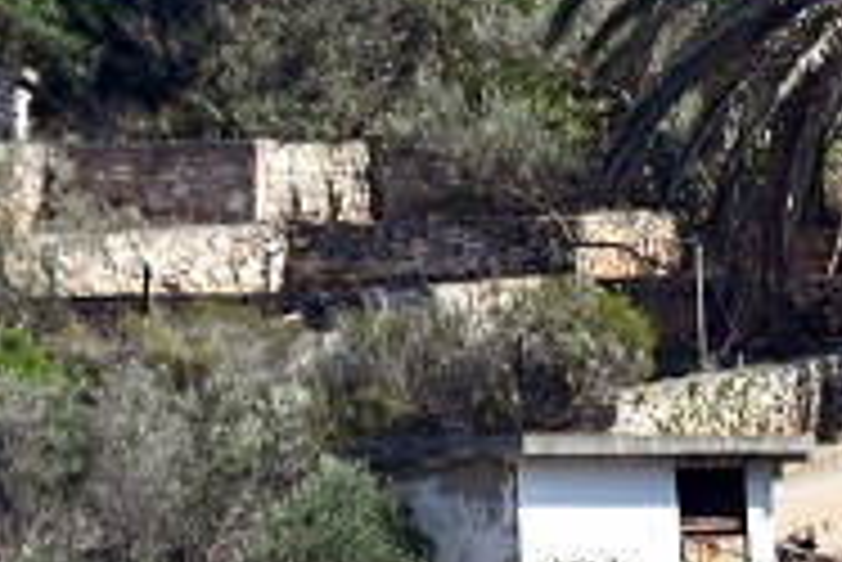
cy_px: 191
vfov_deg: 0.7
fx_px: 48896
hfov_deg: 1.0
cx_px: 833
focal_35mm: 2089
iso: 360
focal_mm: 300
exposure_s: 1/1000
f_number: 5.6
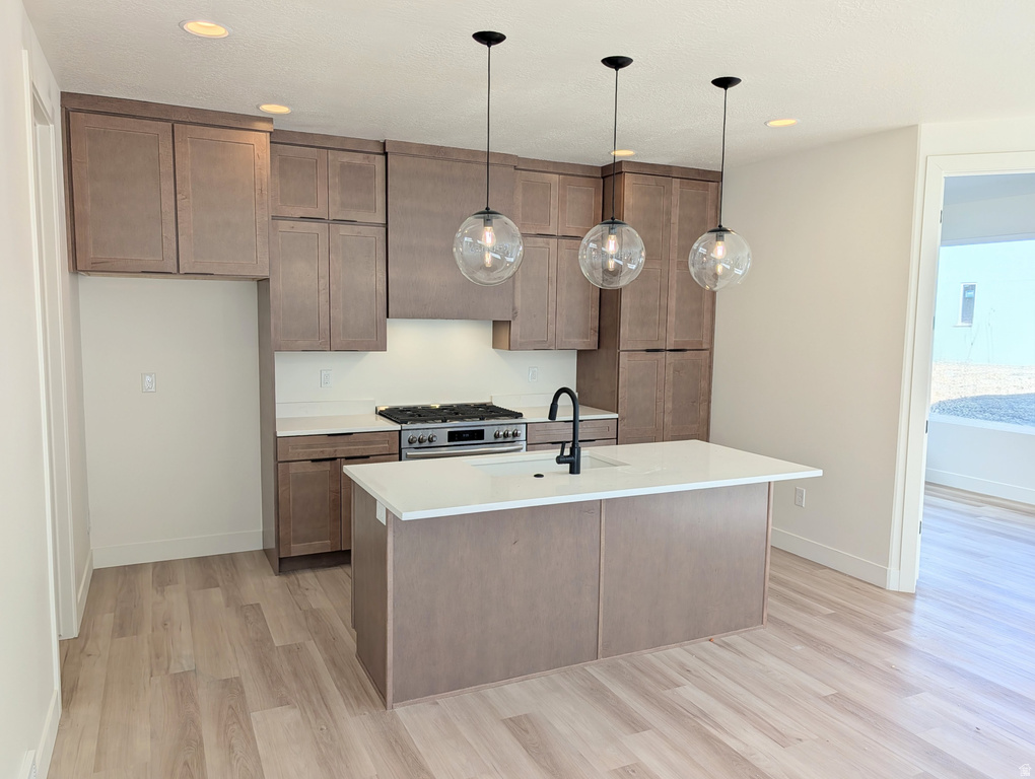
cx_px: 518
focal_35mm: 24
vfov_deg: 56.9
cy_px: 390
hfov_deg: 71.5
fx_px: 719
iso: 28
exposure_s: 1/2320
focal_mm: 6.9
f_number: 1.68
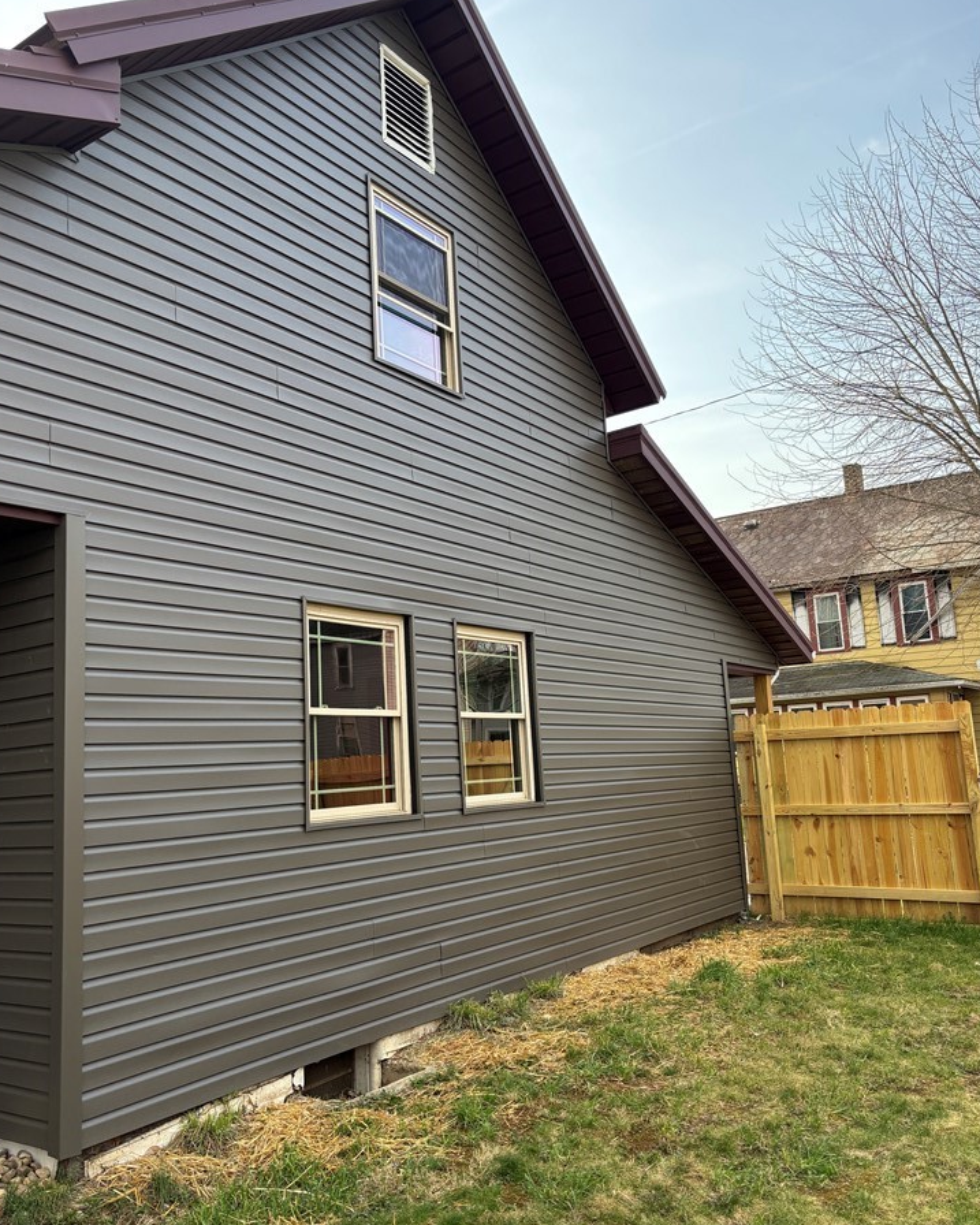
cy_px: 615
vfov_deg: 60.4
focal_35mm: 29
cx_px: 462
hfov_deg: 50.0
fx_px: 1051
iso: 50
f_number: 1.6
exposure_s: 1/568
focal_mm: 5.96
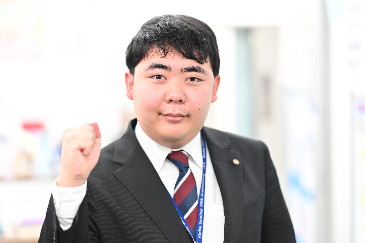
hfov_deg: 23.9
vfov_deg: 16.1
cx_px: 182
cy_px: 122
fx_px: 861
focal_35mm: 85
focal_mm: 85
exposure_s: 1/1250
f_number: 1.8
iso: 3200
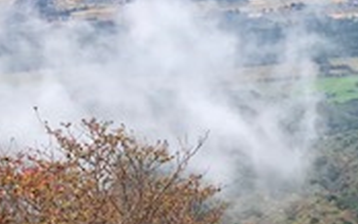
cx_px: 556
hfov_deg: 17.1
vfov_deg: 11.9
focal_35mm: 109
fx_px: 1064
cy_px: 222
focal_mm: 3.99
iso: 20
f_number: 1.8
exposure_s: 1/585
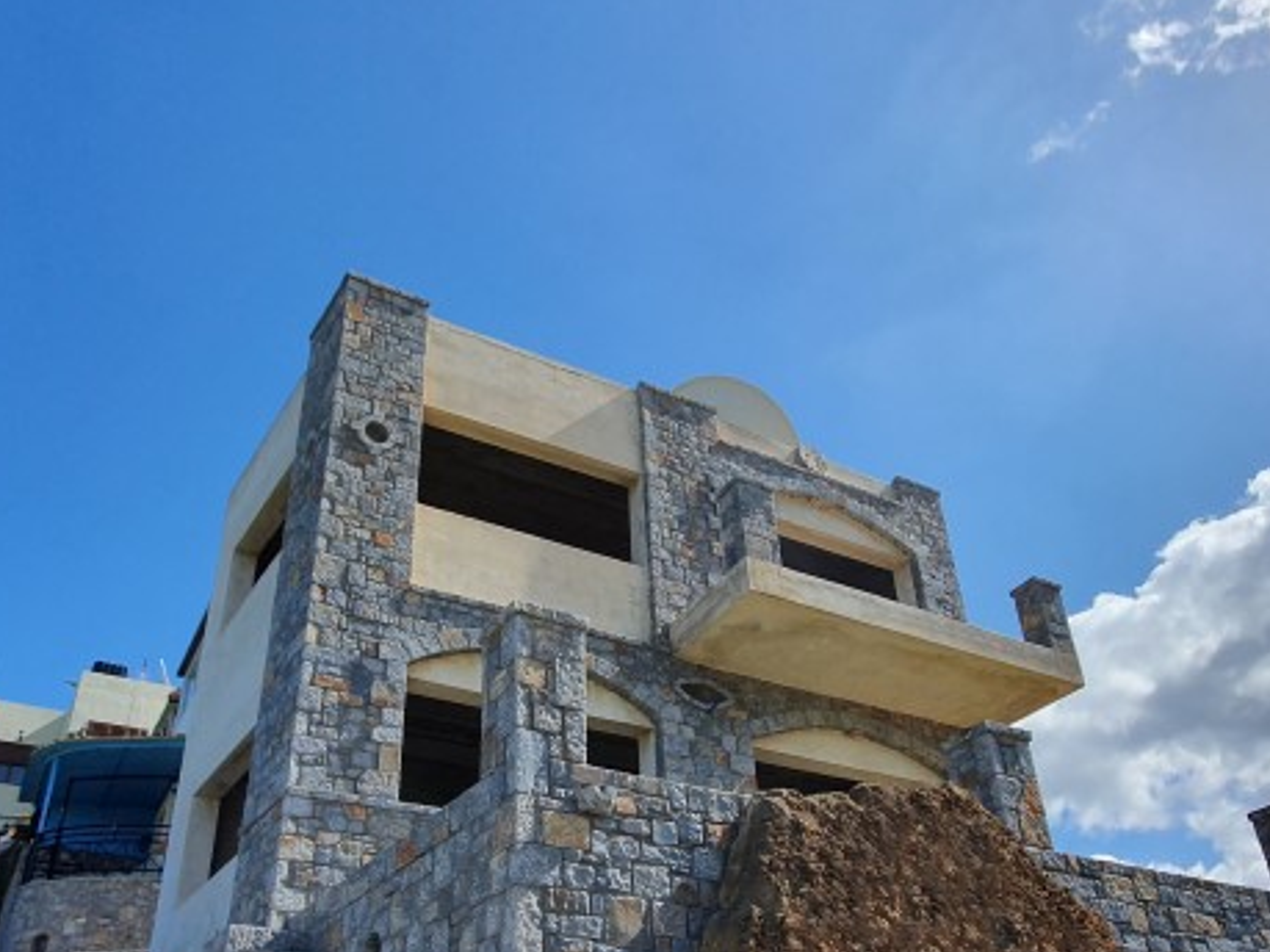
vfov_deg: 47.5
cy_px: 631
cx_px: 672
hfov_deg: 61.6
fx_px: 1064
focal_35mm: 29
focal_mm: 1.8
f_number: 2.2
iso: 50
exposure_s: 1/1724
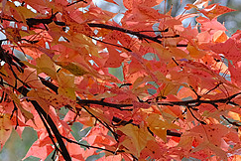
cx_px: 229
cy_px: 149
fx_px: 2309
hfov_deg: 6.0
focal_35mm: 345
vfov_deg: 4.0
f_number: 4
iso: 320
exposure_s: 1/400
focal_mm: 70
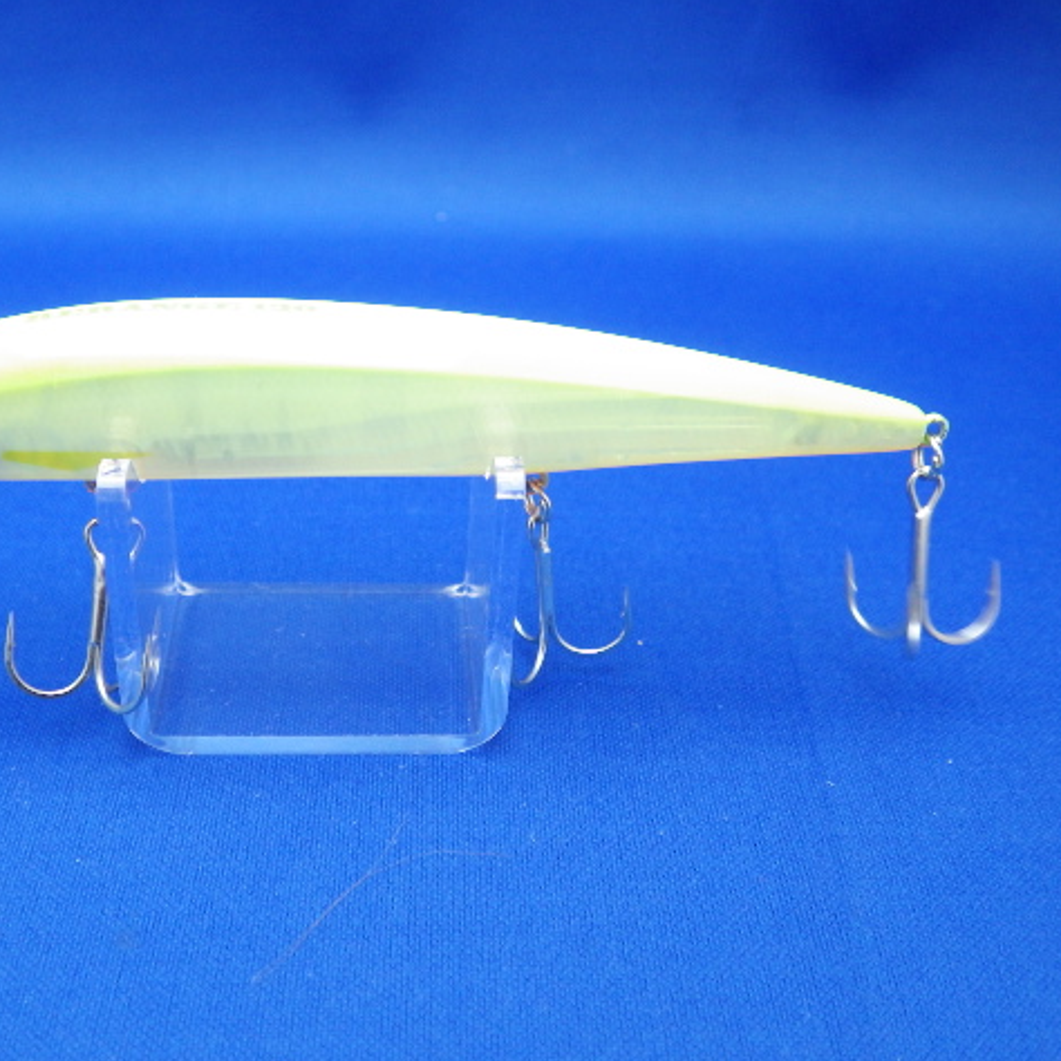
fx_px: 1283
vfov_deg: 44.9
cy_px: 533
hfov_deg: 44.4
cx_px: 378
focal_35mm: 37
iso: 320
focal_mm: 5.5
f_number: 2.3
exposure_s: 1/45
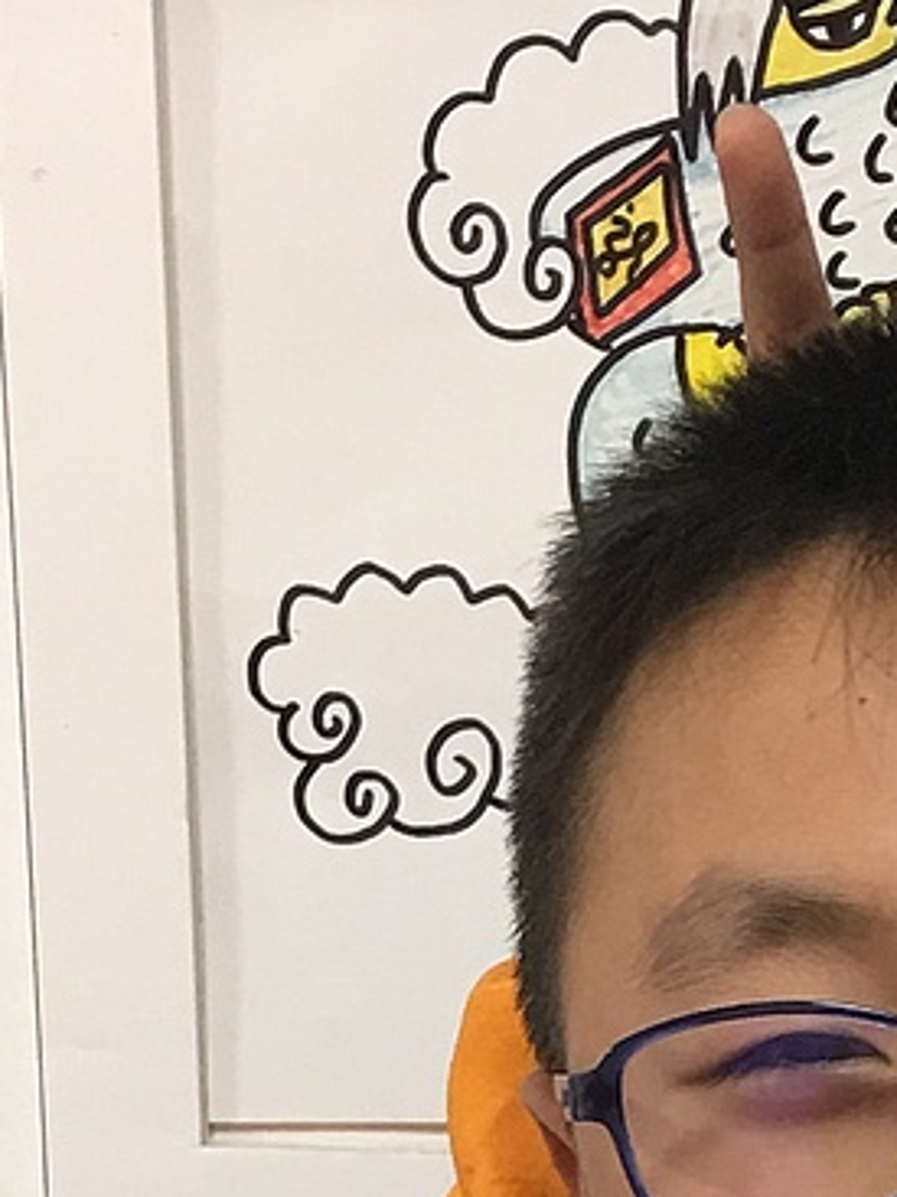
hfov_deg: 11.0
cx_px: 669
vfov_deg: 13.3
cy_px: 2086
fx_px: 4667
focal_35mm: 135
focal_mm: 4.15
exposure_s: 1/17
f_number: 2.2
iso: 40
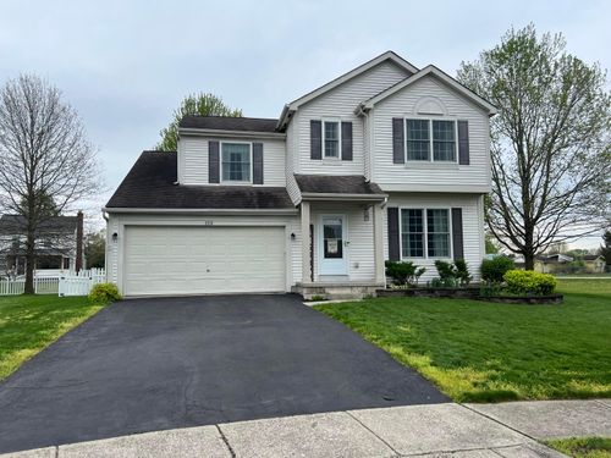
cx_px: 306
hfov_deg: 67.3
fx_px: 459
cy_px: 229
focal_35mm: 26
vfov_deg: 53.1
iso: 50
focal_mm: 5.7
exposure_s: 1/949
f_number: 1.5
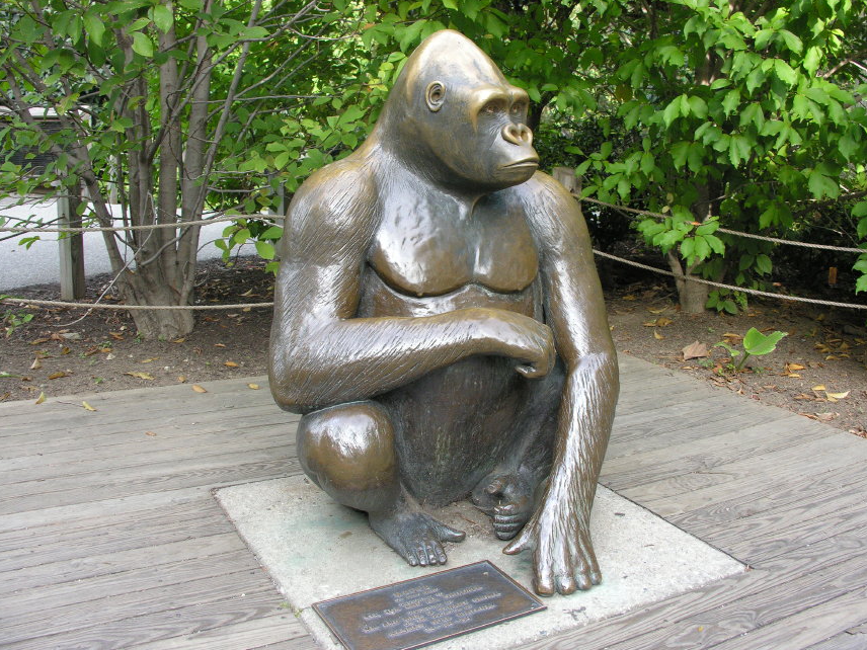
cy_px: 328
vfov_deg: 39.7
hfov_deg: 51.4
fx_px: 902
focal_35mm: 36
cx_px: 441
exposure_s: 1/83
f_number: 4.5
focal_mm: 8.9
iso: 200
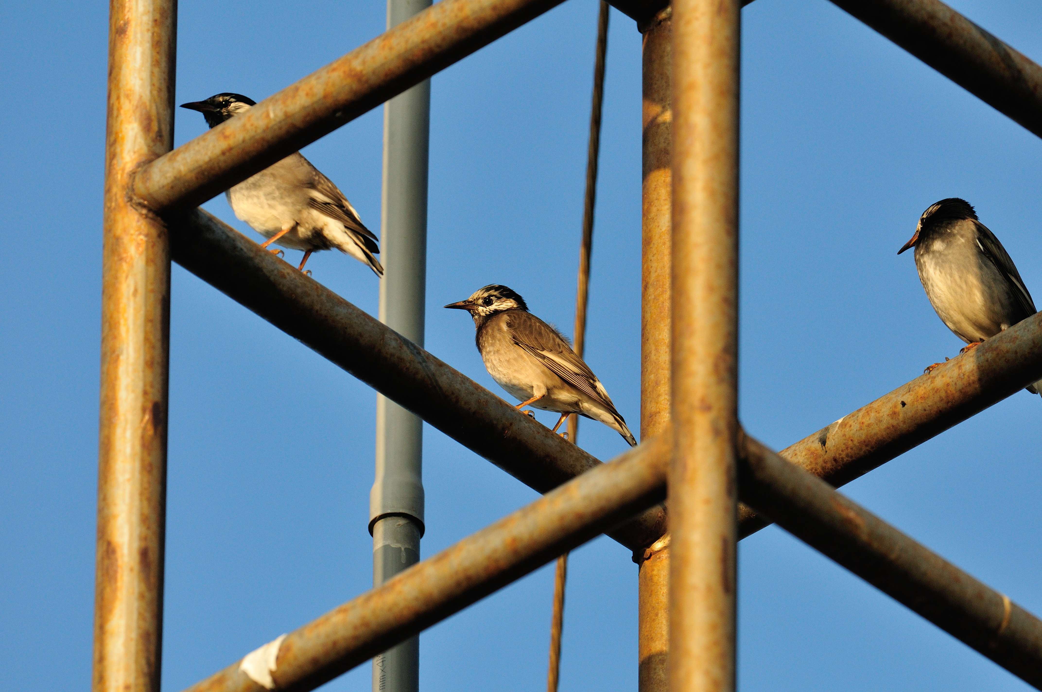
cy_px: 346
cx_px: 521
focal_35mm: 750
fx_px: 21682
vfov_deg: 1.8
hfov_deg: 2.8
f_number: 5.6
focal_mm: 500
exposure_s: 1/1250
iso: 400
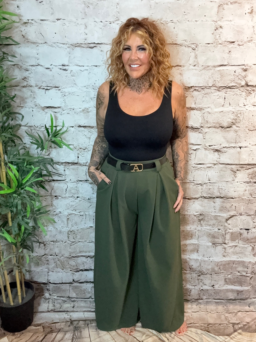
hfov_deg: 46.8
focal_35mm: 30
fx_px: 296
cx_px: 128
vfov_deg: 60.0
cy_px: 171
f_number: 1.9
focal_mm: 2.69
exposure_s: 1/33
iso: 250
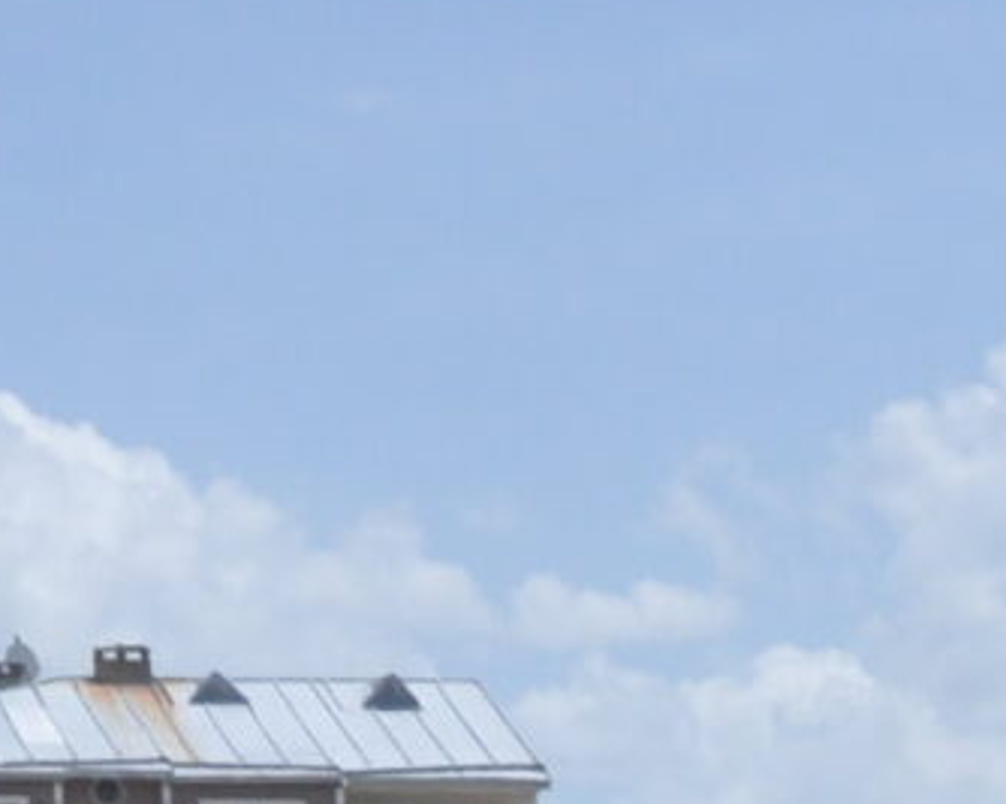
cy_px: 2442
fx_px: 8024
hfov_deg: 7.0
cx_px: 1693
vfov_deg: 5.4
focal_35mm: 270
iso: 400
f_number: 11
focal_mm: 25
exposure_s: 1/500
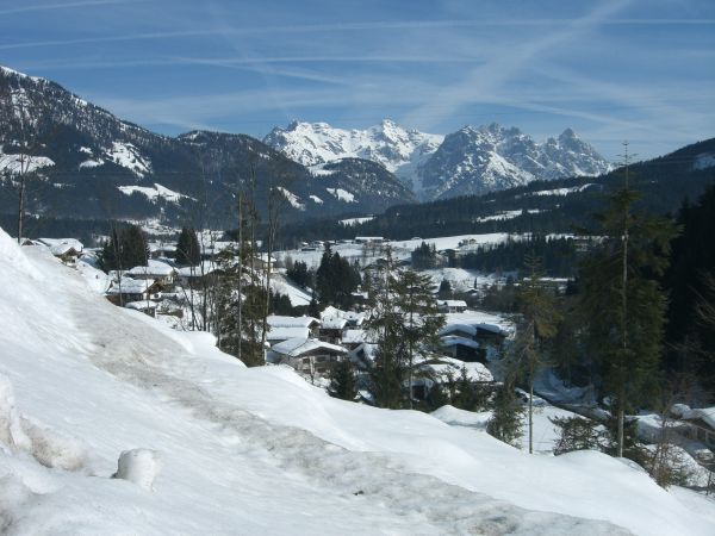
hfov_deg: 49.0
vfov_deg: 37.7
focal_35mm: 38
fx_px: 785
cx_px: 358
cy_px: 268
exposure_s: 1/400
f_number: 8
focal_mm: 7.9
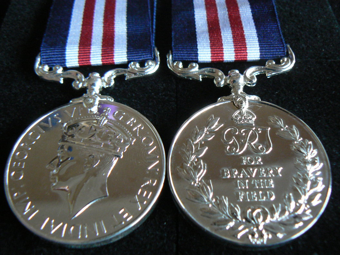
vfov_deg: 39.7
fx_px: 354
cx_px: 170
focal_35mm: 36
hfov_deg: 51.4
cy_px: 128
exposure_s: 1/6
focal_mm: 6
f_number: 2.8
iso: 200
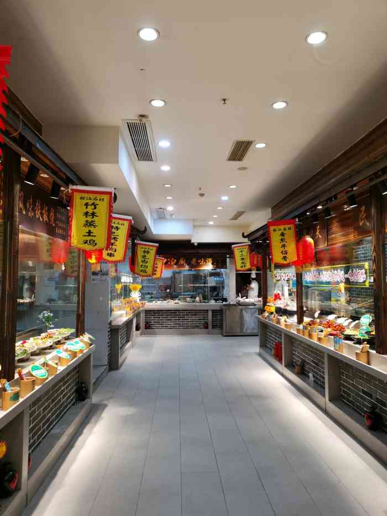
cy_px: 258
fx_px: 402
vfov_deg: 65.3
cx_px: 194
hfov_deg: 51.4
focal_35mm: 27
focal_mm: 5.58
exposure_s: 1/90.1
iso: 100
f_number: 1.8
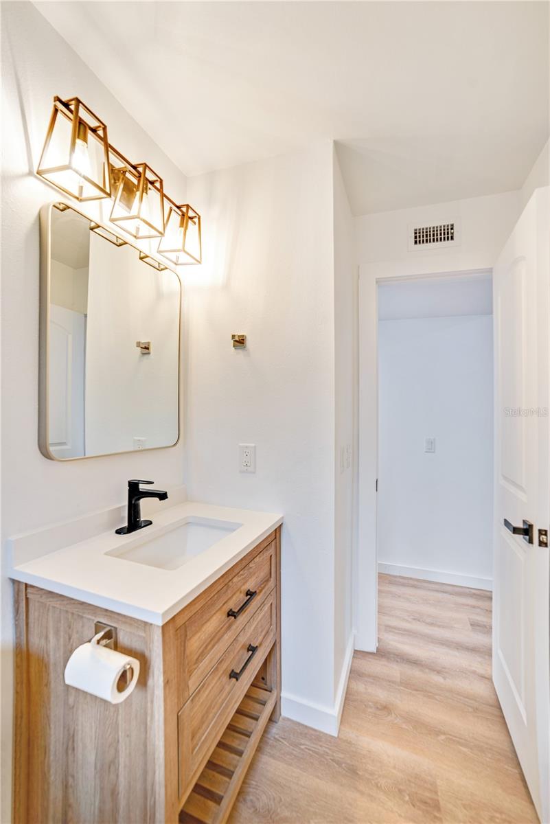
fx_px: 321
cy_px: 412
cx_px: 275
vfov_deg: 104.2
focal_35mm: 14
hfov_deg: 81.3
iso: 100
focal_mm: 14
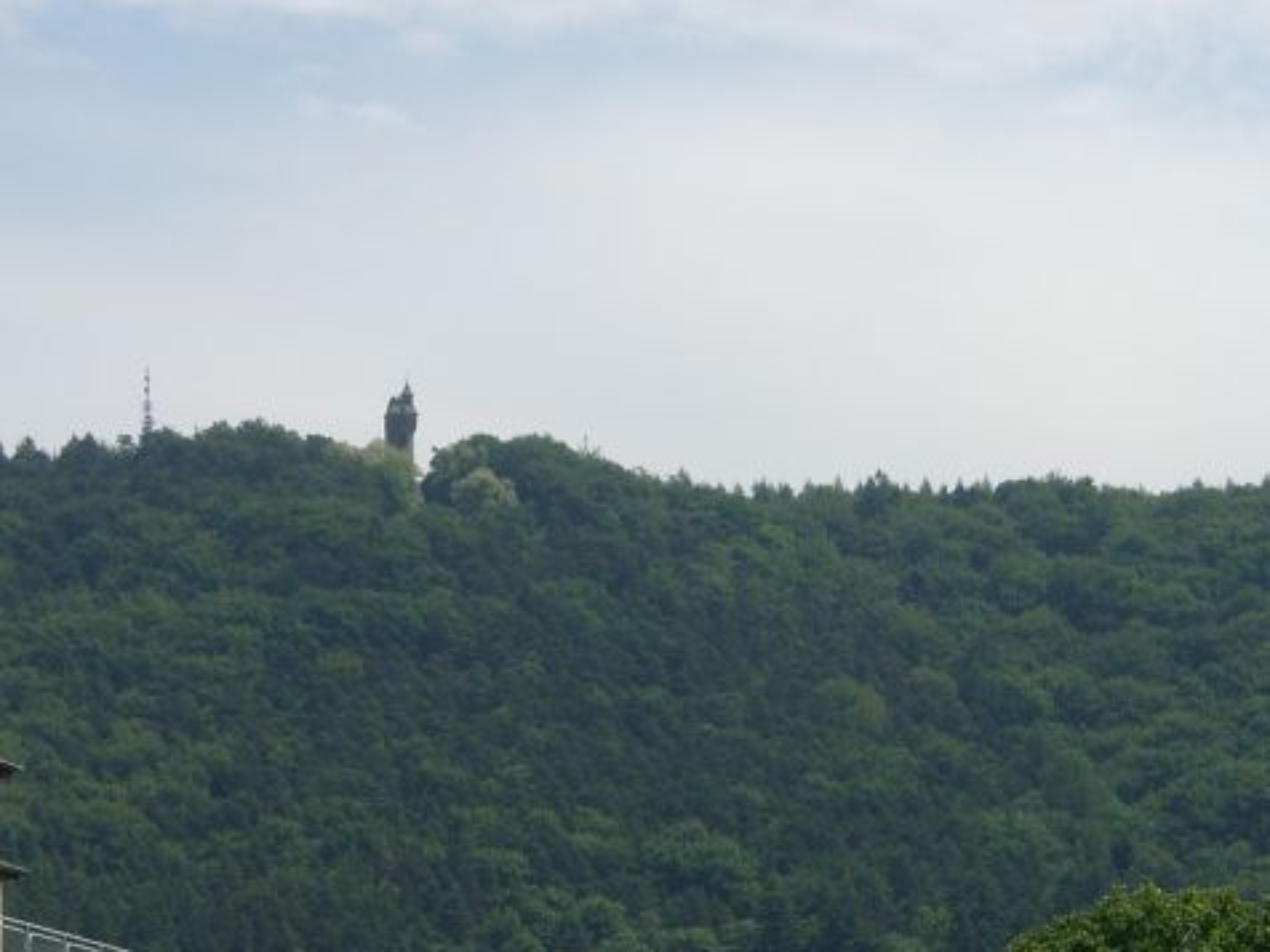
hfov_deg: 11.7
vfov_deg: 8.8
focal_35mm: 168
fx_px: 6164
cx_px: 384
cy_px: 429
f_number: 4
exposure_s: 1/749
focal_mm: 20.74
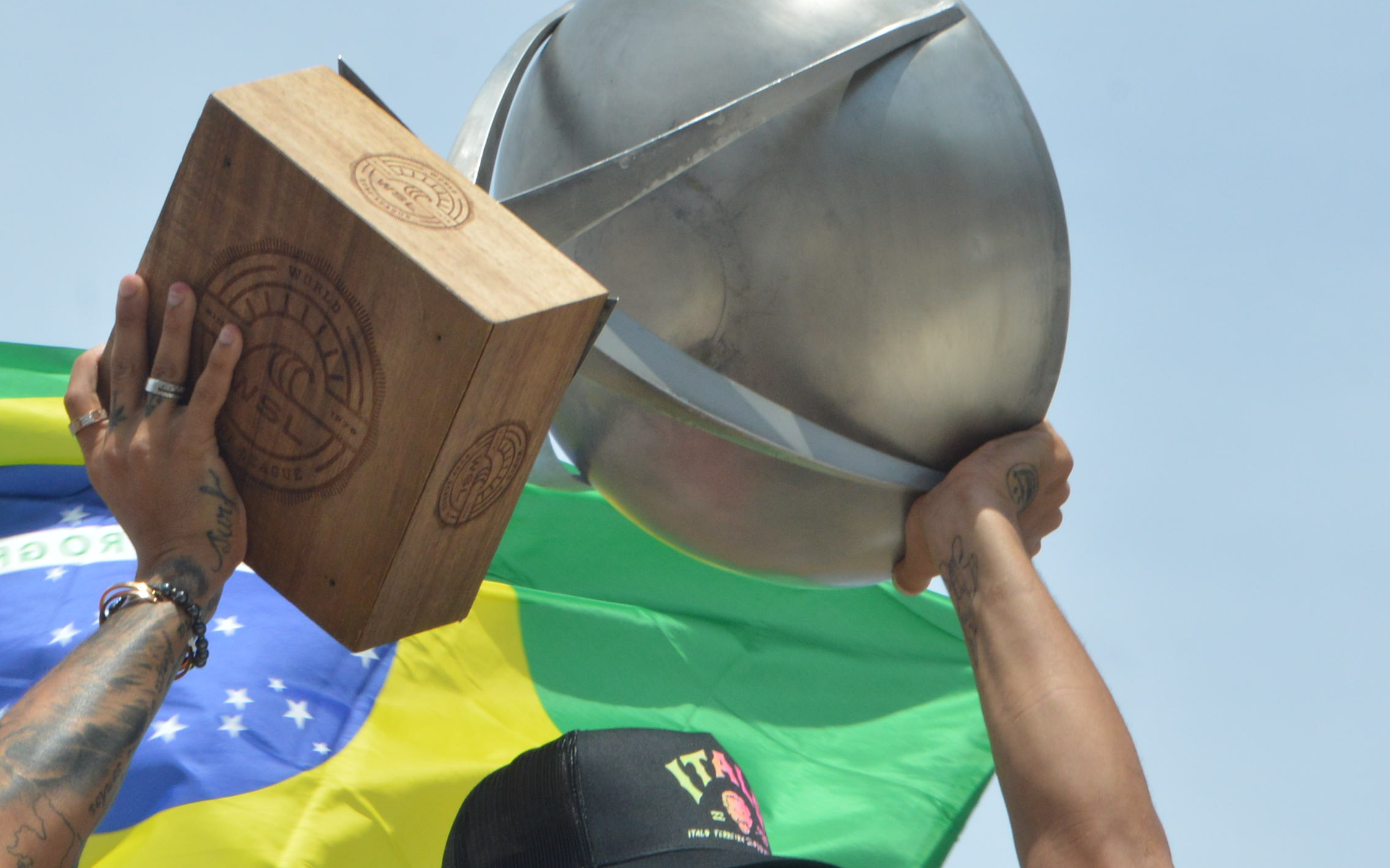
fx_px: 10606
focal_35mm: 280
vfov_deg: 4.7
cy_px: 766
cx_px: 711
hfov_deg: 7.5
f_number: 16
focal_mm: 92
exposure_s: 1/320
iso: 400
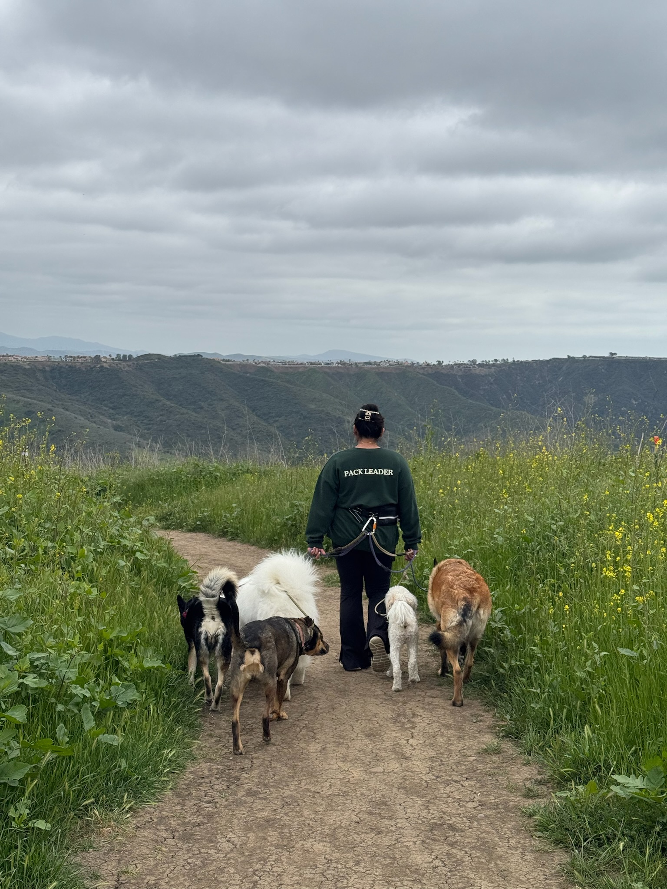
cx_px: 334
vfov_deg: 39.7
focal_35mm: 48
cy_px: 444
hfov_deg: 30.3
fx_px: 1233
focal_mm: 6.76
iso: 64
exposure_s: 1/4975
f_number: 1.78
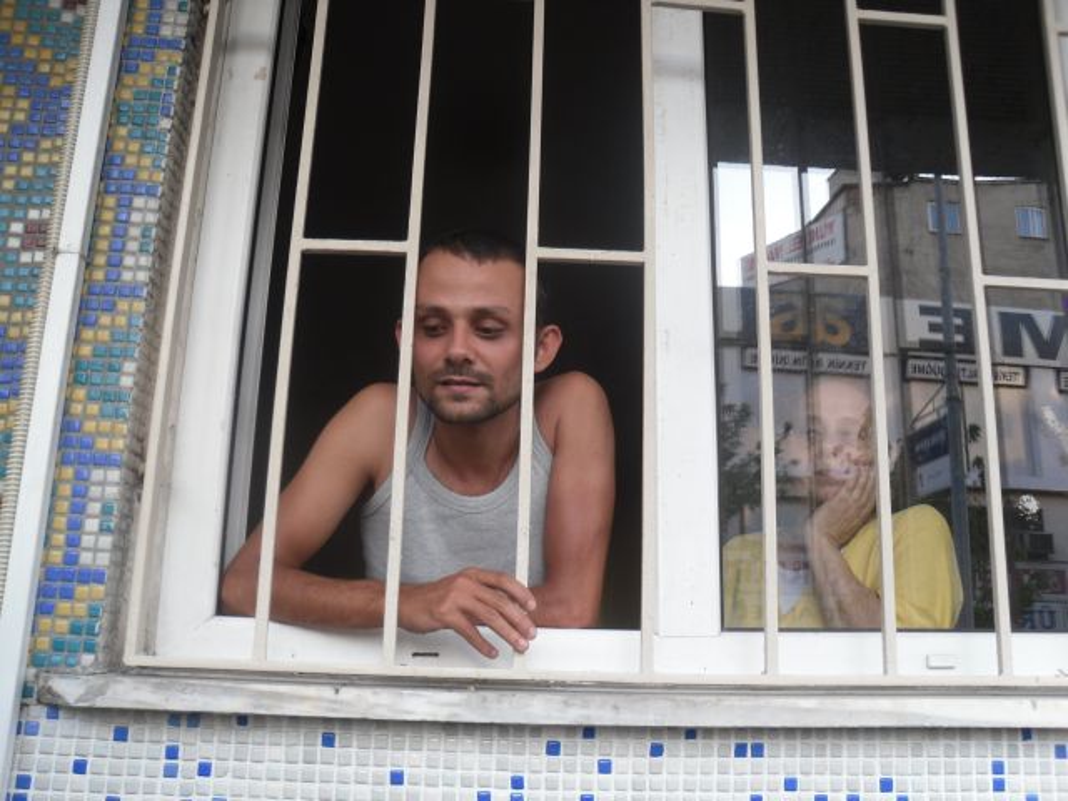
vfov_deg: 41.8
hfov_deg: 54.0
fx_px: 1049
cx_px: 534
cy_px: 400
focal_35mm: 34
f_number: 2.8
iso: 100
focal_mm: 6
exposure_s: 1/76
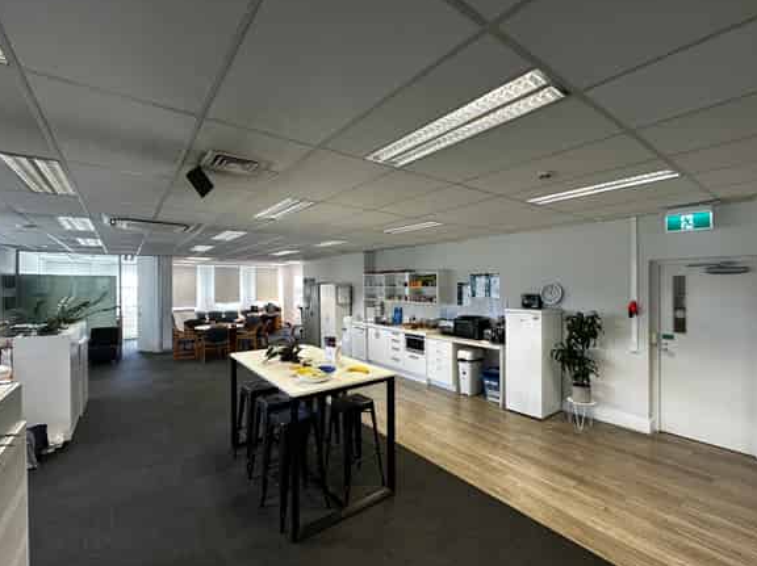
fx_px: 350
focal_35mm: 16
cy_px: 284
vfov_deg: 78.0
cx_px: 396
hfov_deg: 94.5
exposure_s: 1/100
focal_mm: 2.22
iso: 160
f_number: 2.2
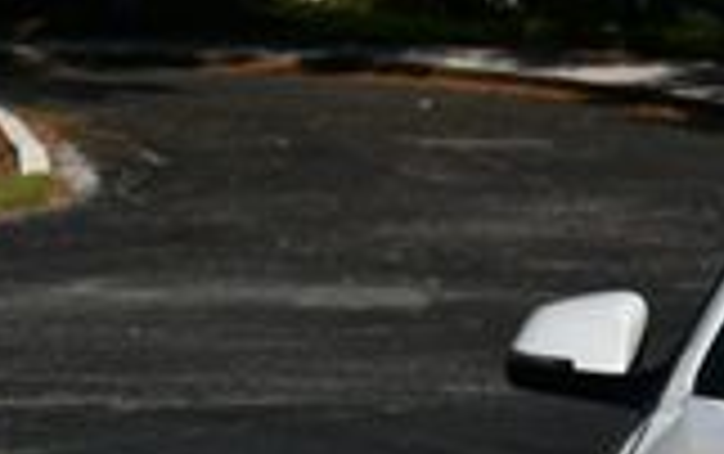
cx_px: 1237
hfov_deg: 8.9
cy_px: 706
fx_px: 4484
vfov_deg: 5.7
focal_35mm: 227
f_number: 10
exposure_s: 1/400
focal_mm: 28
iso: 100
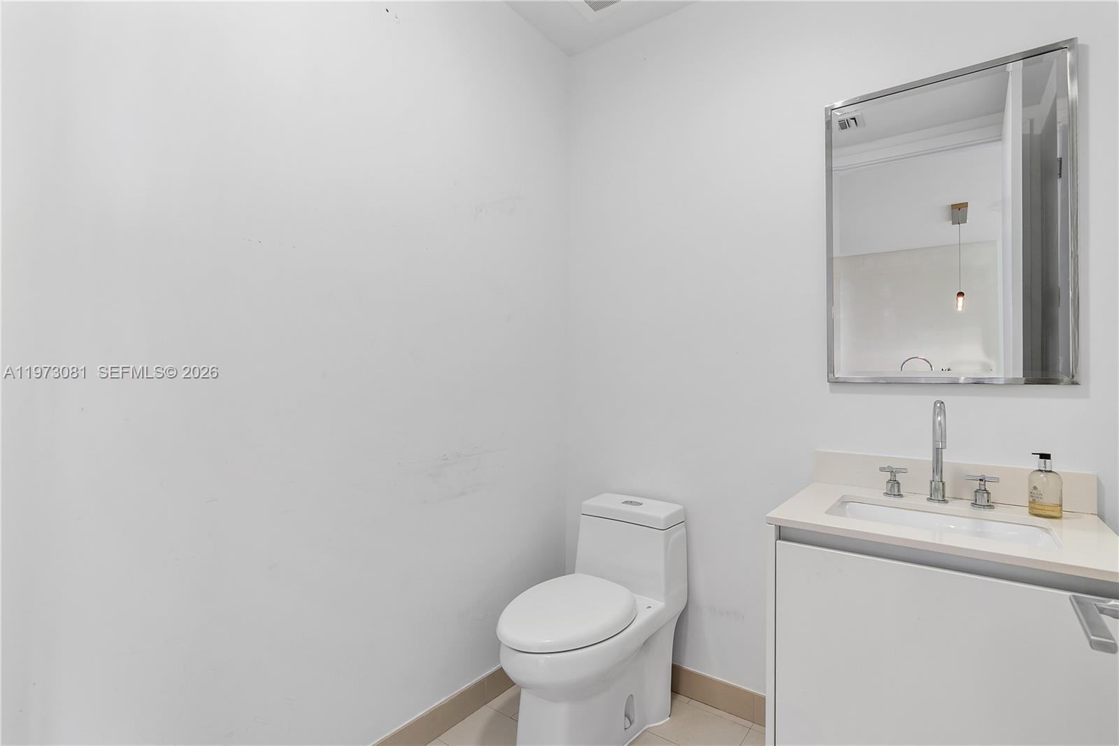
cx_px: 560
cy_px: 373
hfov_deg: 93.3
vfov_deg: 70.4
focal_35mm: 17
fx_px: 528
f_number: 9
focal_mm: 17
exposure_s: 1/30
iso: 250
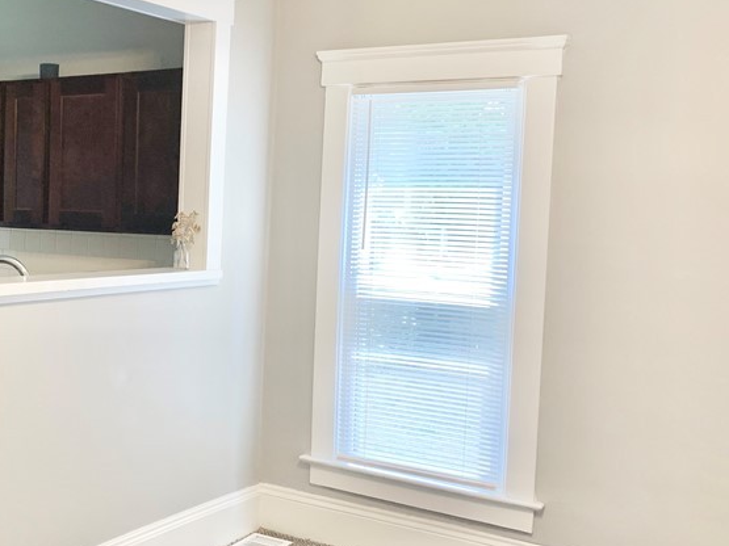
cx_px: 101
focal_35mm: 48
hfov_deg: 37.6
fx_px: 1011
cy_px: 260
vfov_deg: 30.3
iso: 100
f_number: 1.8
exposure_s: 1/101
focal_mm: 4.25
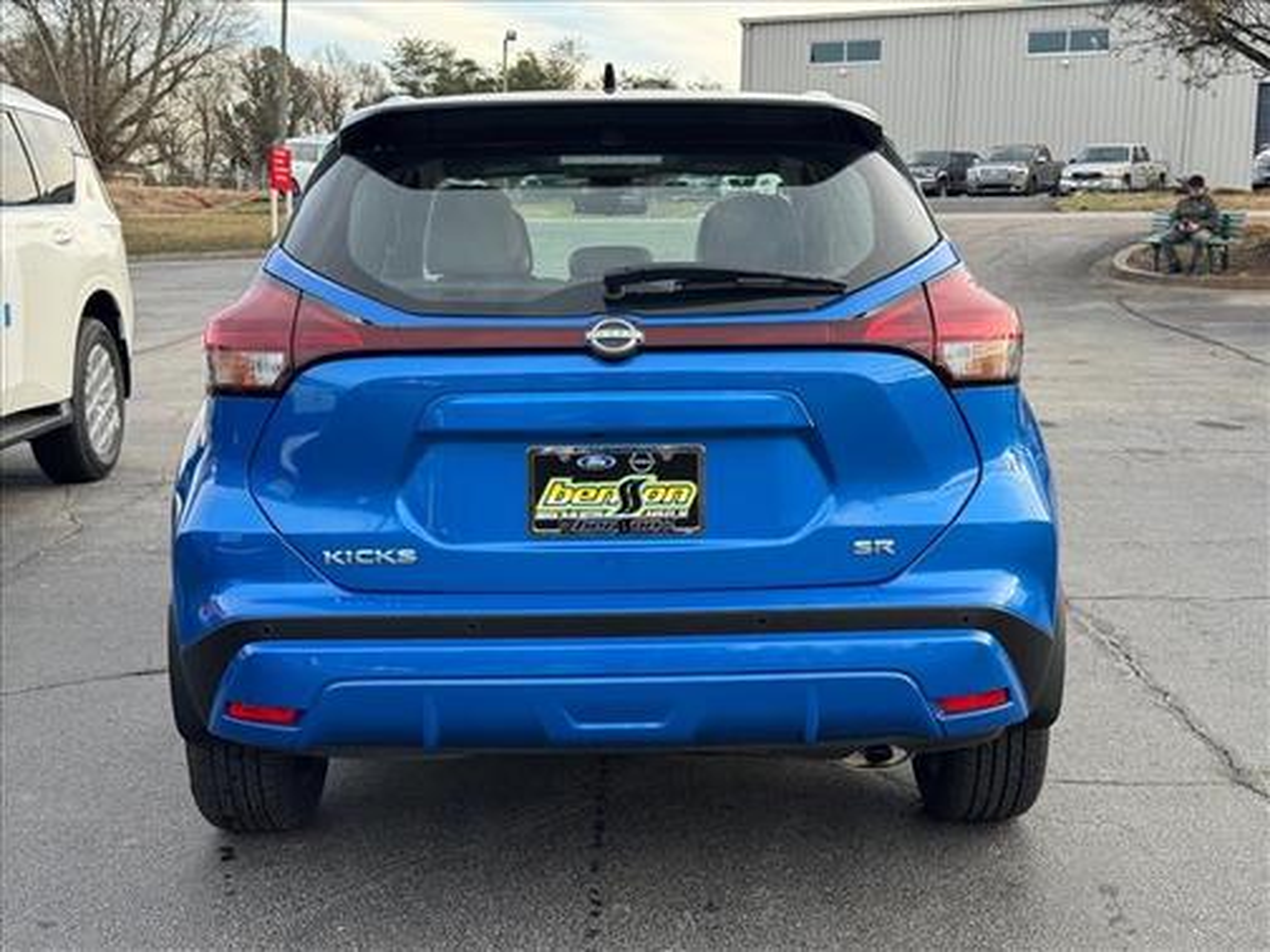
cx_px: 635
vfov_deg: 30.3
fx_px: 1761
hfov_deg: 39.7
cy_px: 476
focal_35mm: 48
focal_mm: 6.76
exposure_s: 1/352
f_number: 1.78
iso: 64
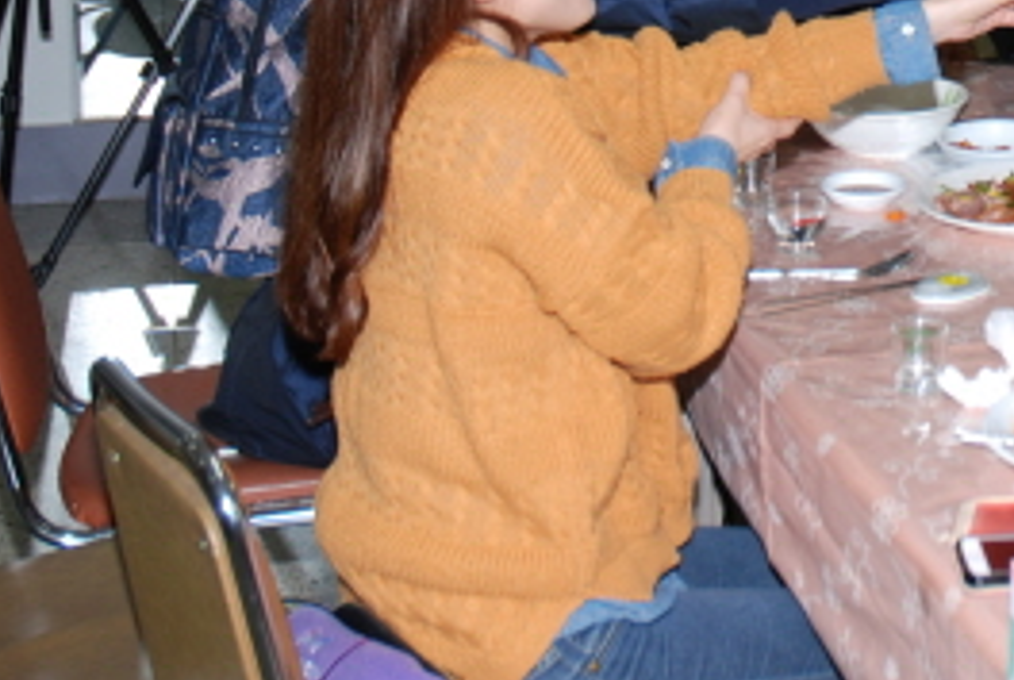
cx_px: 1175
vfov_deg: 13.5
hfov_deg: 19.7
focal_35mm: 98
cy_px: -194
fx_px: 2765
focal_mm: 24
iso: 200
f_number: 5
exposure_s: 1/60
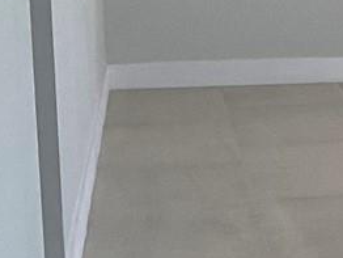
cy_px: 94
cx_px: 894
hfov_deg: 9.6
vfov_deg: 8.4
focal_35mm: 177
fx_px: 1755
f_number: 1.8
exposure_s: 1/120
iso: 40
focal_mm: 3
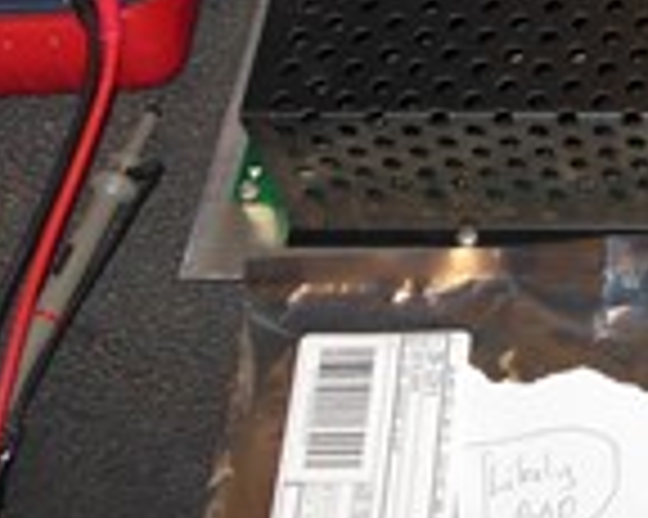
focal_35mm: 88
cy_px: -14
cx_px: 918
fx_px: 1687
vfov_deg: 17.0
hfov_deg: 19.5
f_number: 3.3
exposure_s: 1/25
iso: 200
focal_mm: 5.2
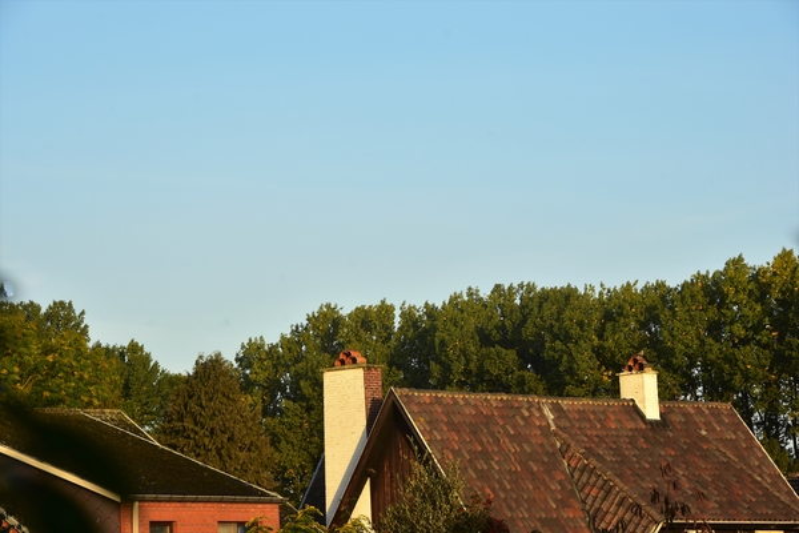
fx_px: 3162
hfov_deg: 14.4
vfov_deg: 9.6
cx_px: 400
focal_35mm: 142
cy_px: 266
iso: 200
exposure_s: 1/100
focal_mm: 95
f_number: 11
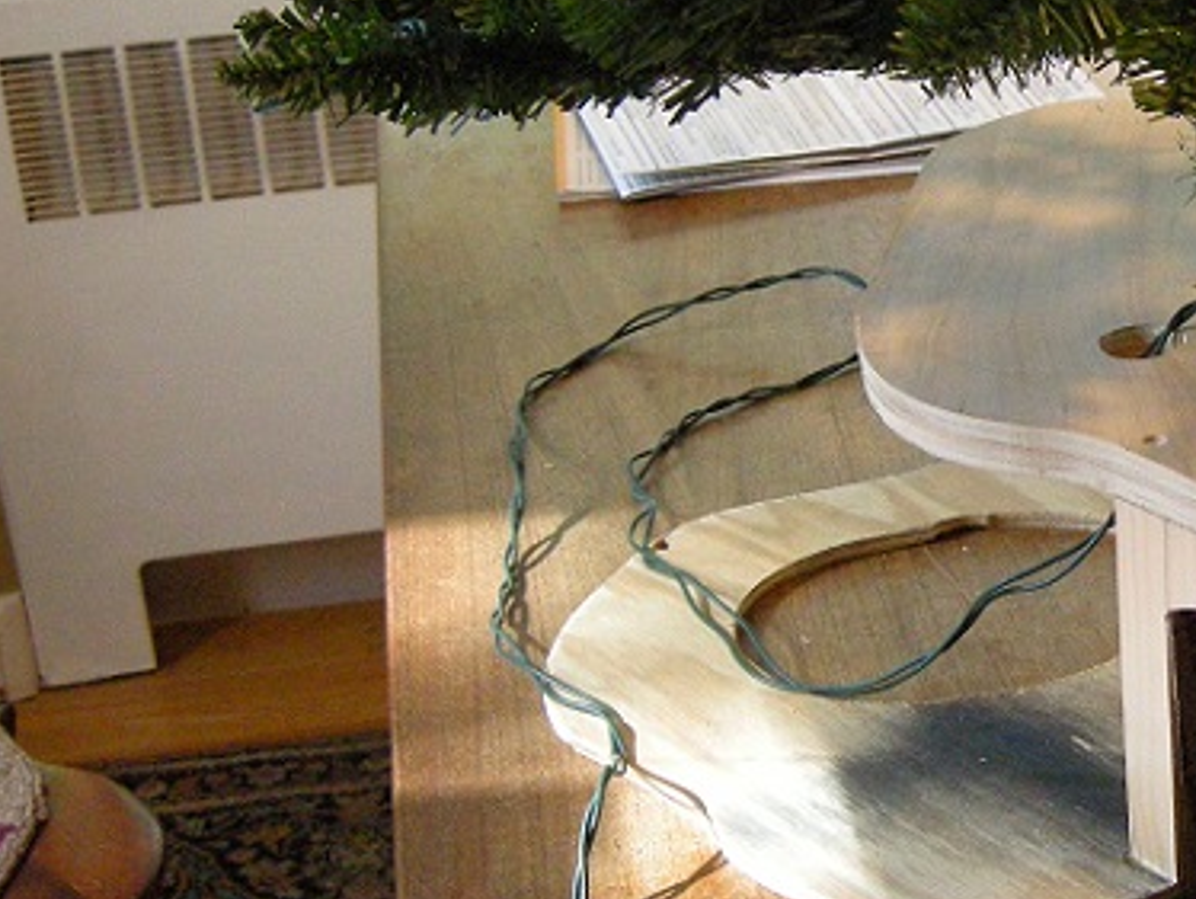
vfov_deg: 17.0
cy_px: 457
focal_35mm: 87
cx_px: 1305
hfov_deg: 21.4
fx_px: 3008
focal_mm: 7.5
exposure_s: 1/62.3
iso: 400
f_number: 2.7
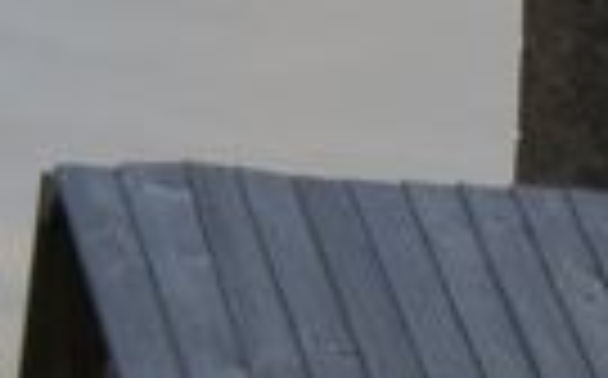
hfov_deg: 5.7
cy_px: 619
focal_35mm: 354
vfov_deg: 3.7
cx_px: 1581
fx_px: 5858
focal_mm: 12.9
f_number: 3.9
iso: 64
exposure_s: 1/132
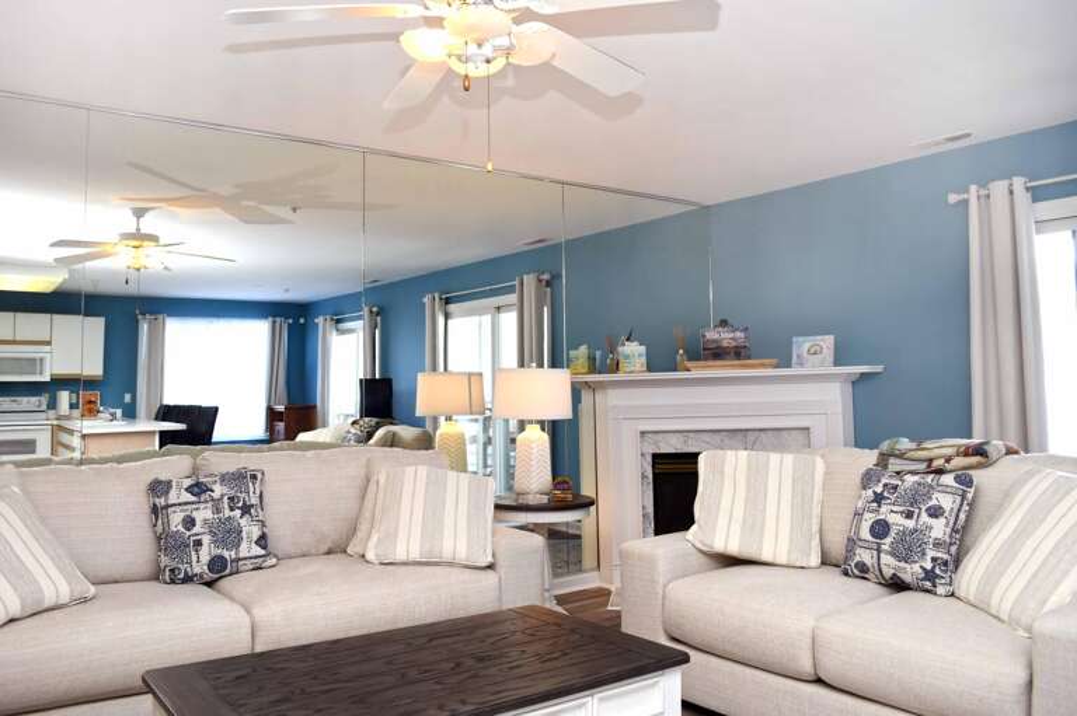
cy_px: 358
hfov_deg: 67.4
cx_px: 538
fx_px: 807
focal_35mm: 27
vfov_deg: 47.9
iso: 400
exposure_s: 1/125
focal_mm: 18
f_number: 4
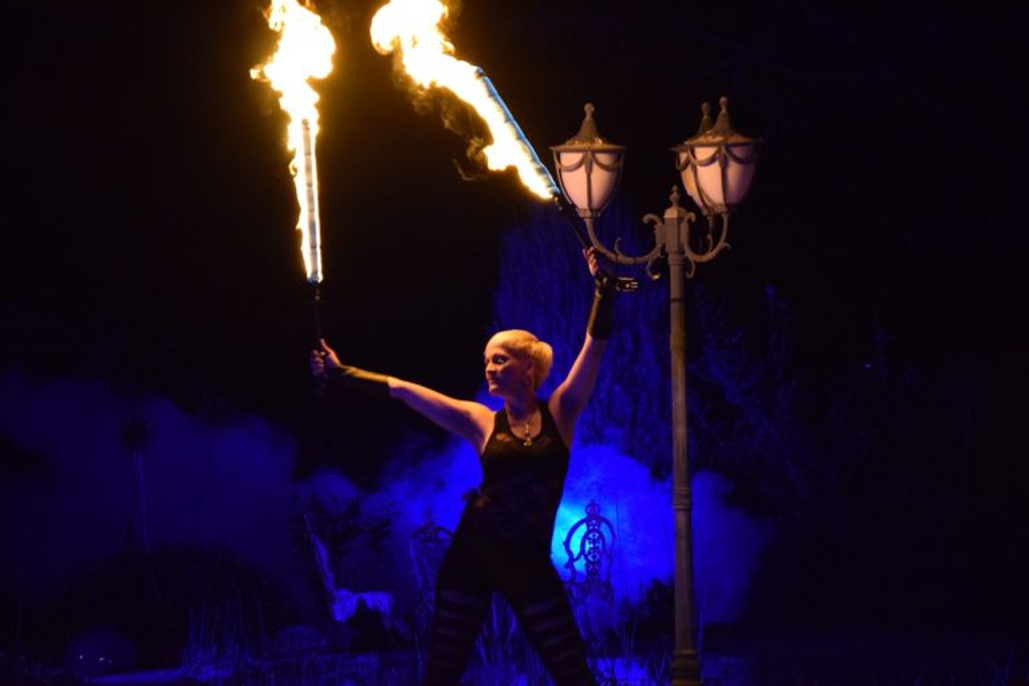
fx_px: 5573
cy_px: 343
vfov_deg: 7.0
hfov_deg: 10.5
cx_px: 514
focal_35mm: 195
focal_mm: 130
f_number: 5.6
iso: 6400
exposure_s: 1/125
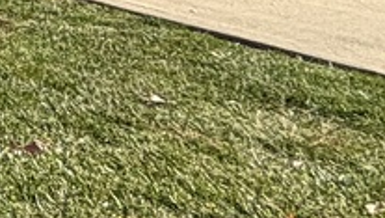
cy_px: -406
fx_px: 1083
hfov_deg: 10.8
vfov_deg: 9.4
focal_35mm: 106
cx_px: -830
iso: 20
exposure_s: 1/770
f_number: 2.2
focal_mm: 2.22
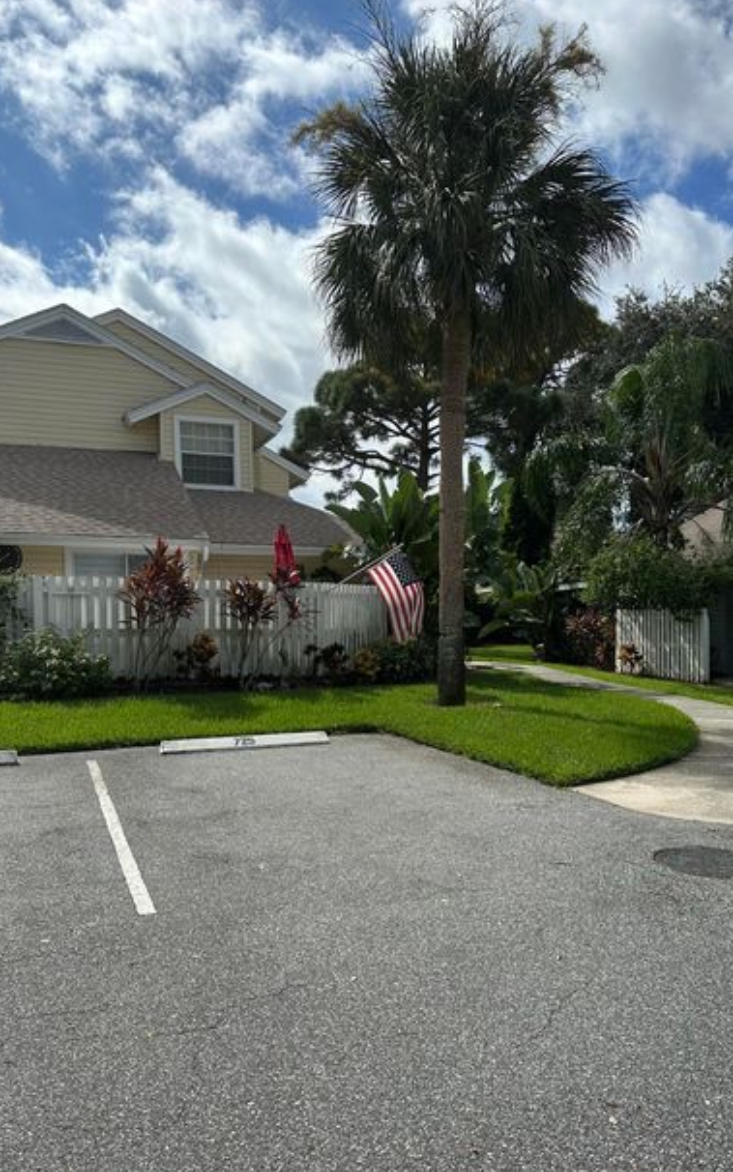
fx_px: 895
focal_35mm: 28
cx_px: 381
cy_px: 633
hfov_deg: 44.6
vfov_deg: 66.4
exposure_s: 1/6623
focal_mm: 6.86
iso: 80
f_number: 1.78
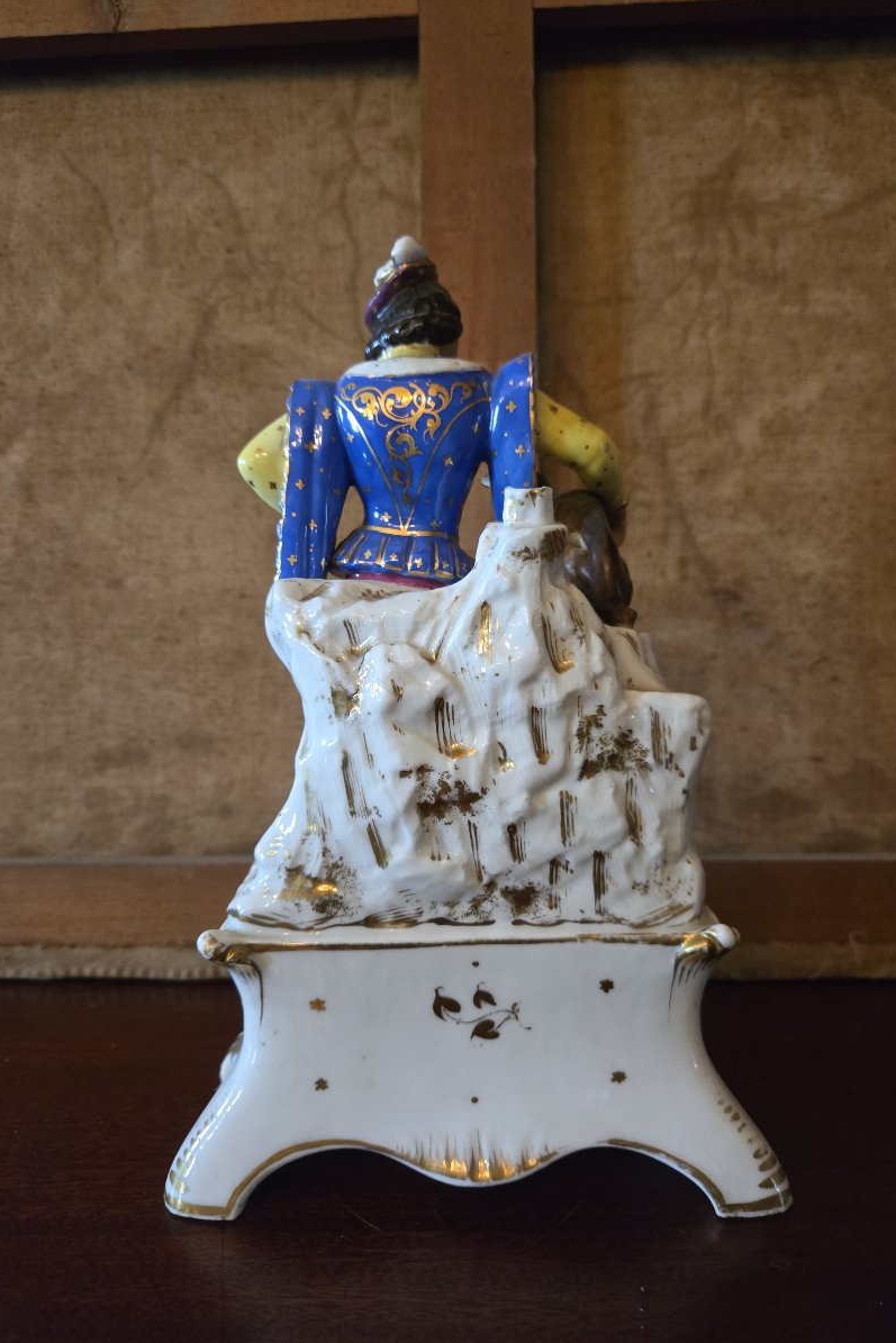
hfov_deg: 53.1
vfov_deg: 73.7
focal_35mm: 24
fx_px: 896
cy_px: 672
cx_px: 453
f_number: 1.8
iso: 1250
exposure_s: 1/100
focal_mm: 5.4
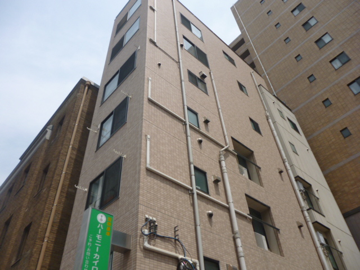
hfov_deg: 63.4
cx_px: 180
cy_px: 135
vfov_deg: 49.7
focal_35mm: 28
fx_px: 291
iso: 100
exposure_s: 1/160
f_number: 9
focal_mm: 5
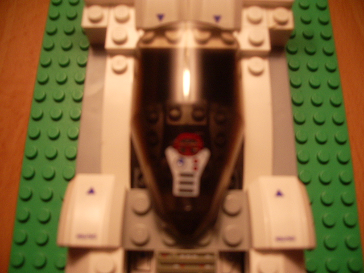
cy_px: 136
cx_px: 182
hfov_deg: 52.6
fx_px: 368
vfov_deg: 40.7
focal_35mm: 35
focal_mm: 5.8
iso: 160
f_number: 2.6
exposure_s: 1/60
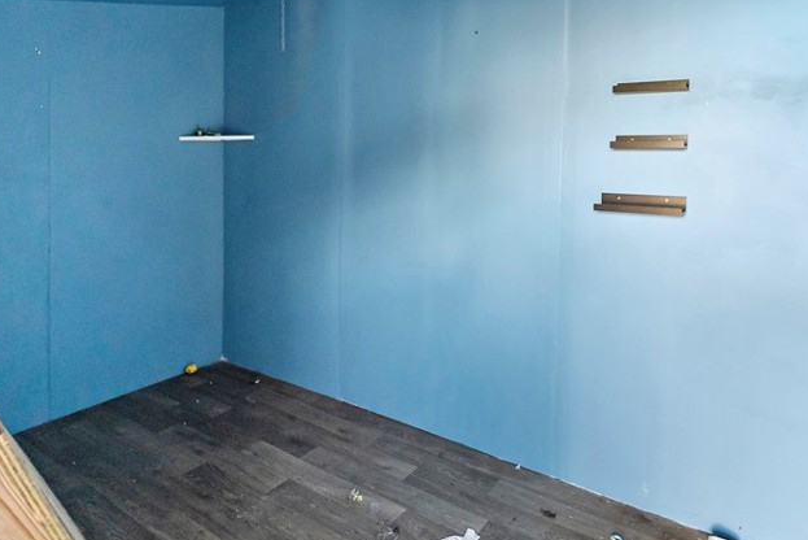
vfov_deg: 53.6
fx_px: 516
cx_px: 418
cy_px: 162
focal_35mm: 23
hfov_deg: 76.0
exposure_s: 1/160
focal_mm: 14
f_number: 2.8
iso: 3200
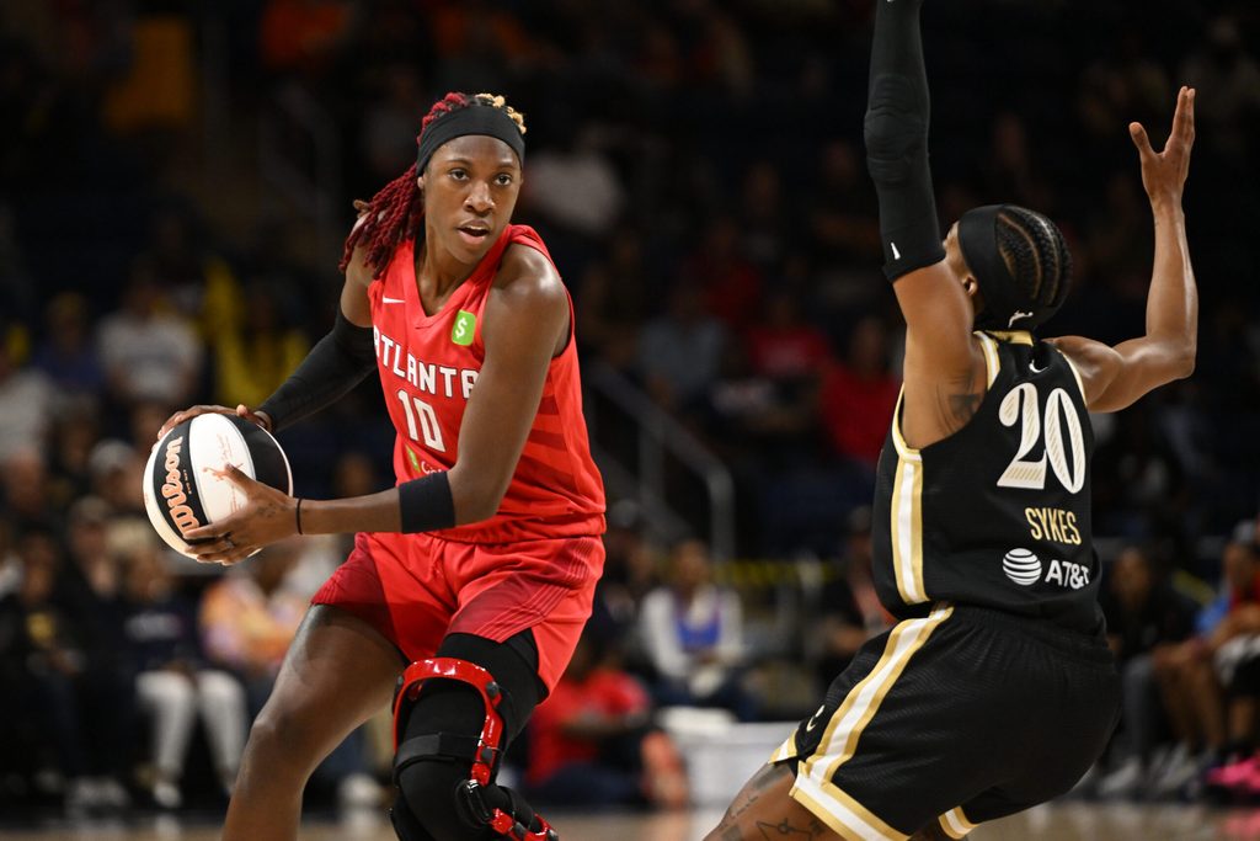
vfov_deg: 7.2
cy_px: 420
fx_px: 6650
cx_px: 630
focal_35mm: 190
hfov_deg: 10.8
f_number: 2.8
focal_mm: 190
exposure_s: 1/1000
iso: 3200
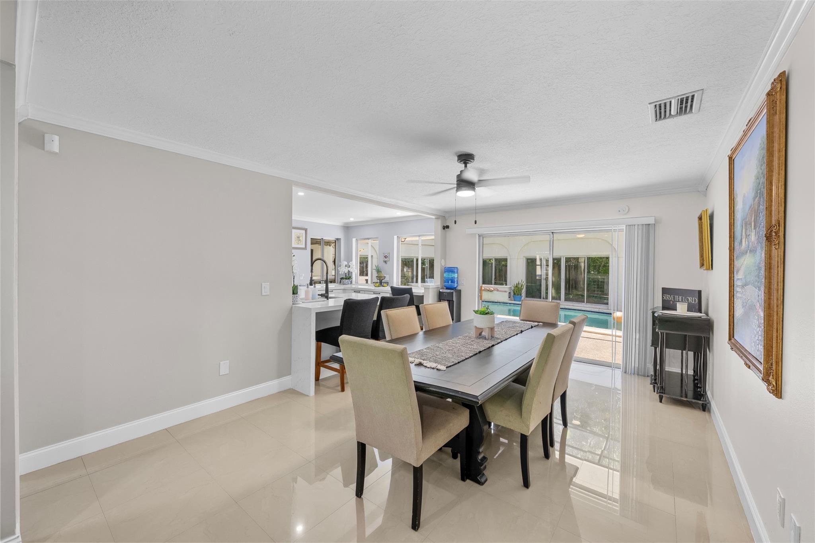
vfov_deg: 81.2
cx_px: 408
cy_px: 272
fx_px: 317
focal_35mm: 14
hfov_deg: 104.3
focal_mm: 14
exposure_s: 1/10
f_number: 8
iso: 500
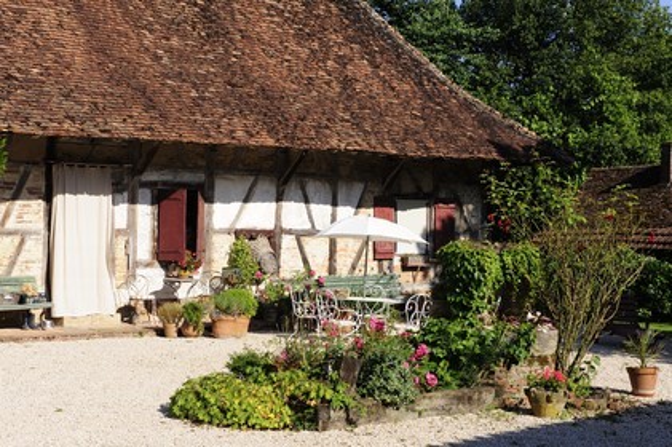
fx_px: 1306
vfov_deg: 19.4
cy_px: 224
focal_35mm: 70
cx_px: 336
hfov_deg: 28.9
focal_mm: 70
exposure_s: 1/160
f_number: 14
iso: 200
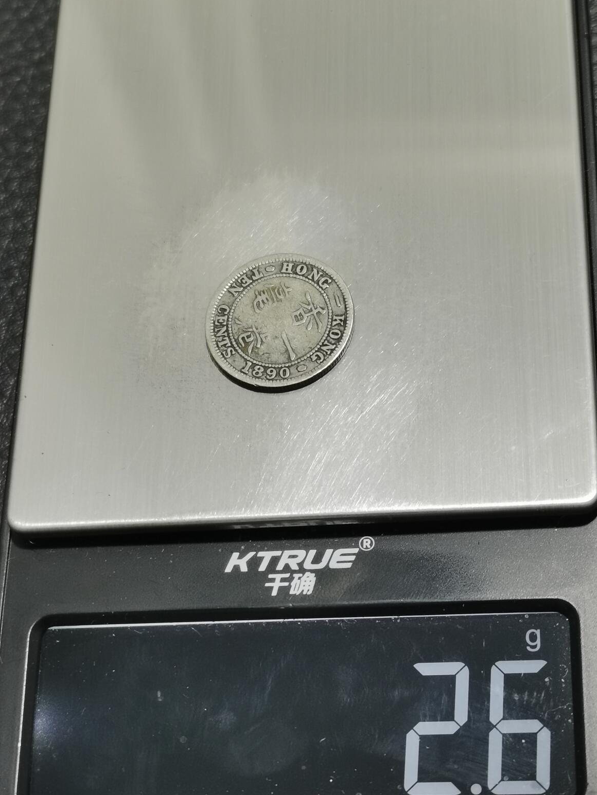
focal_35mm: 71
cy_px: 386
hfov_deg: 20.7
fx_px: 1632
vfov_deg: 27.4
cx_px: 330
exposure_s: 1/60
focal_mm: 5.58
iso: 80
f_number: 1.8
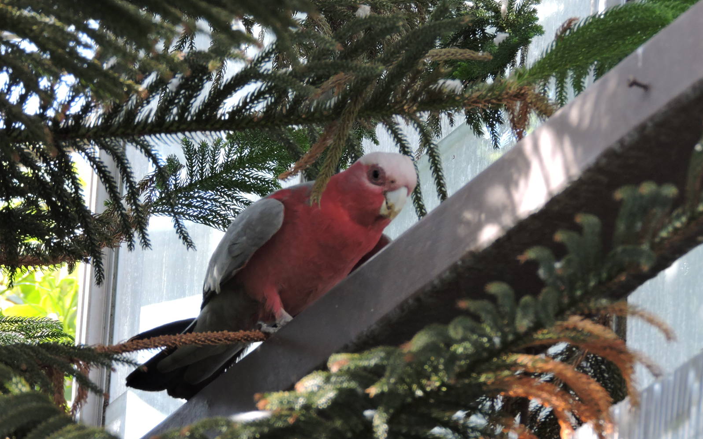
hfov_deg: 7.9
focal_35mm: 266
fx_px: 5096
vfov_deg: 4.9
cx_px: 352
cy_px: 243
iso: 400
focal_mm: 44.6
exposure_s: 1/125
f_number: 4.7
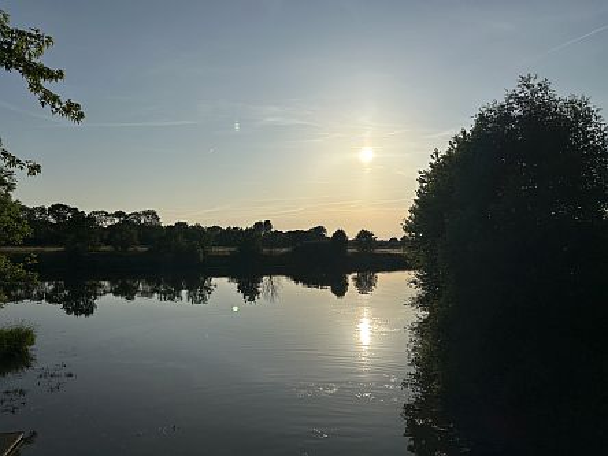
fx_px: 457
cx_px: 304
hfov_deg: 67.3
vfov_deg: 53.1
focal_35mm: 26
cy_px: 228
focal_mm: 5.7
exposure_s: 1/30303
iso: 40
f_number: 1.5
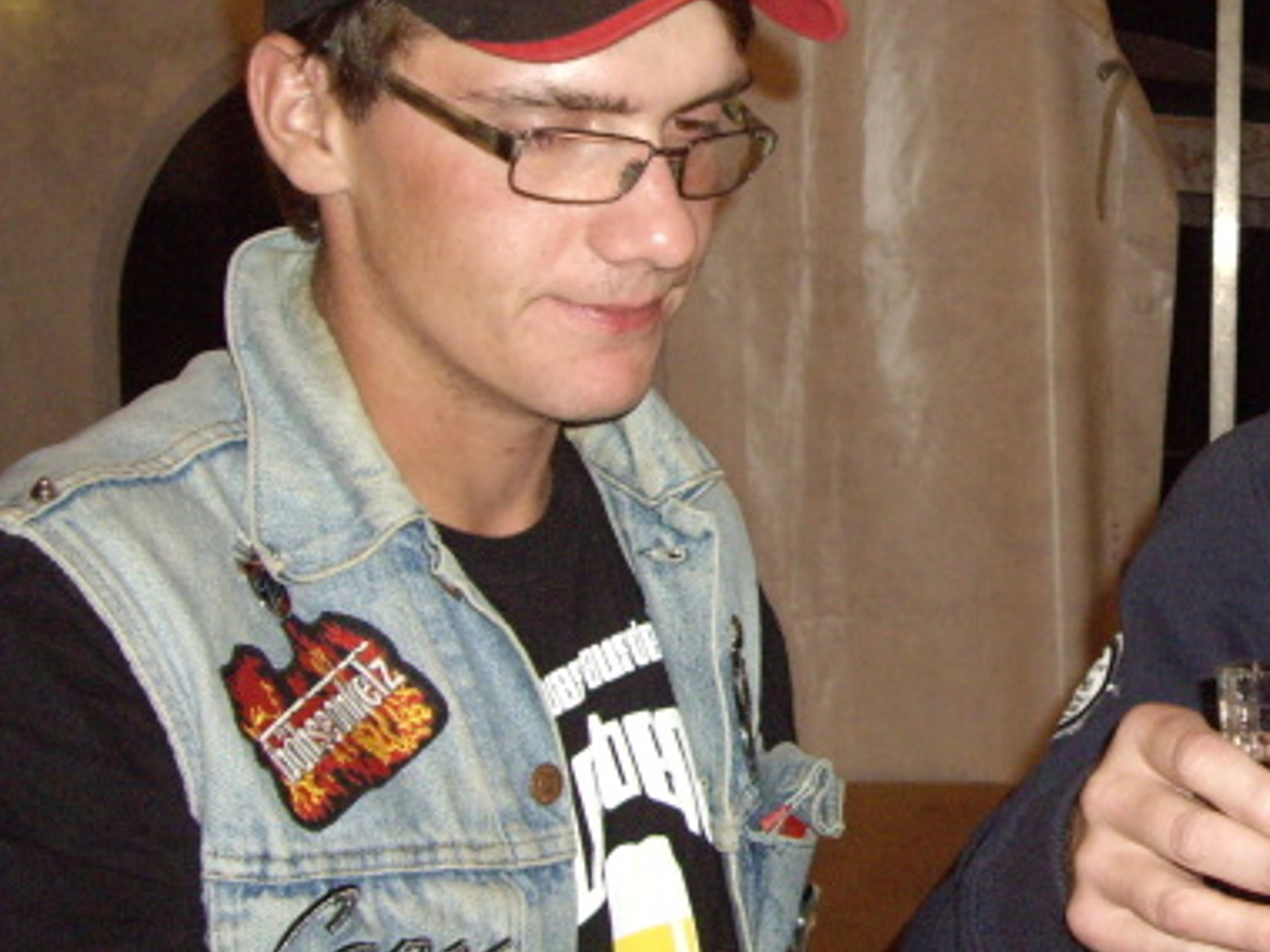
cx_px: 1290
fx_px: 2935
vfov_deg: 18.4
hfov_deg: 23.3
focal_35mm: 80
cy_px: 431
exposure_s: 1/40
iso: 400
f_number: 2.8
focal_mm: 7.9
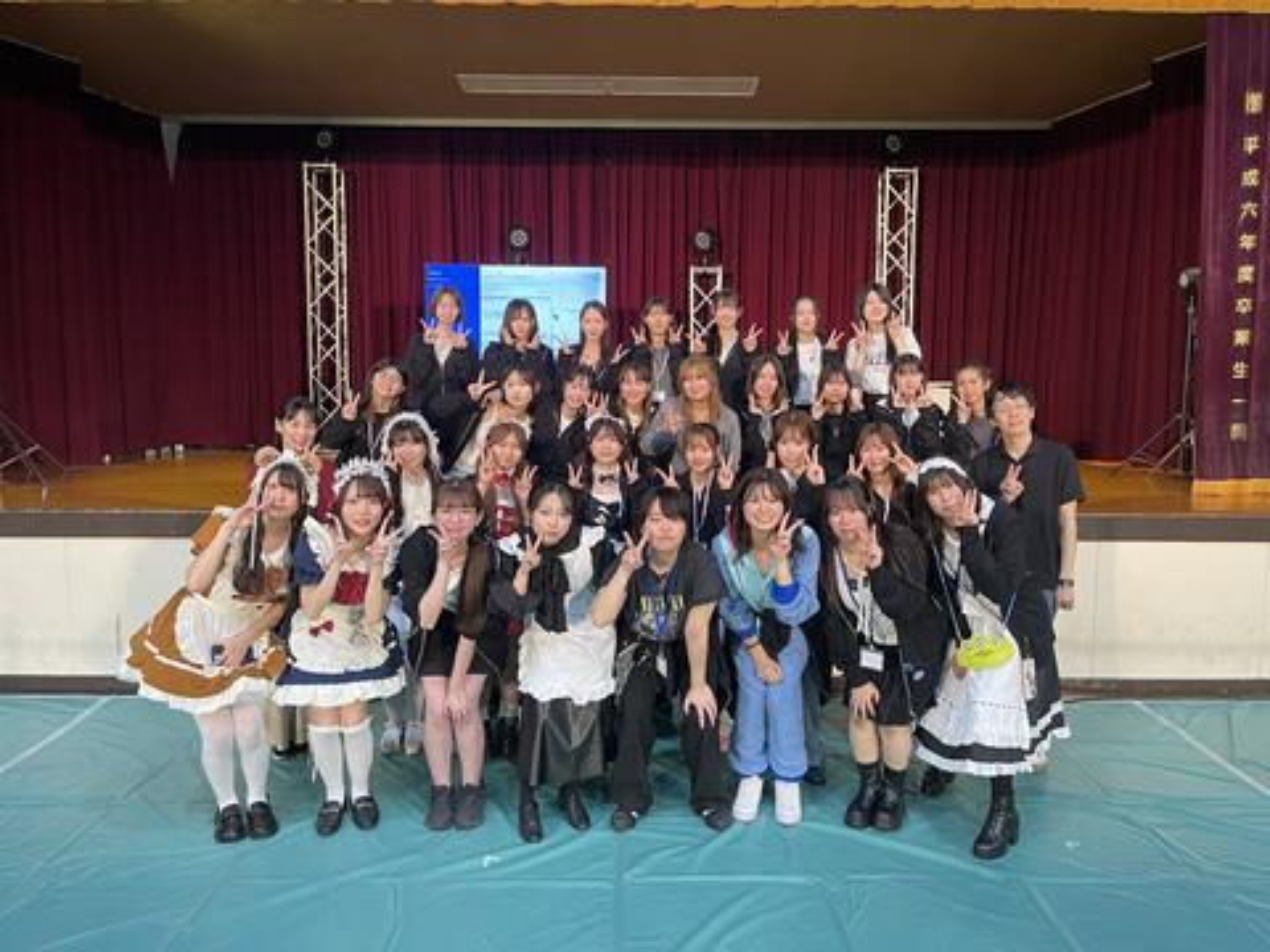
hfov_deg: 69.4
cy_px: 476
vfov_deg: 54.9
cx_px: 635
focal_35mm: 25
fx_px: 917
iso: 125
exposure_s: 1/60
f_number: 1.6
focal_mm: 5.1
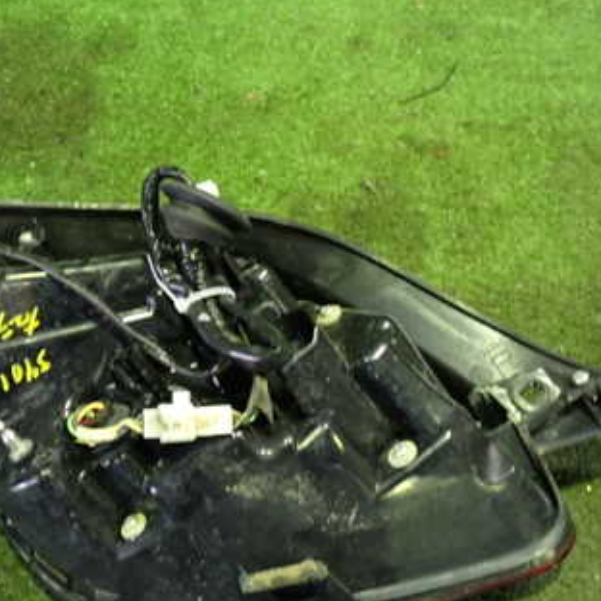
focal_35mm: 51
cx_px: 168
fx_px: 1002
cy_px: 333
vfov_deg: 33.4
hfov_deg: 32.9
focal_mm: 5.4
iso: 800
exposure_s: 1/20
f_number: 2.3
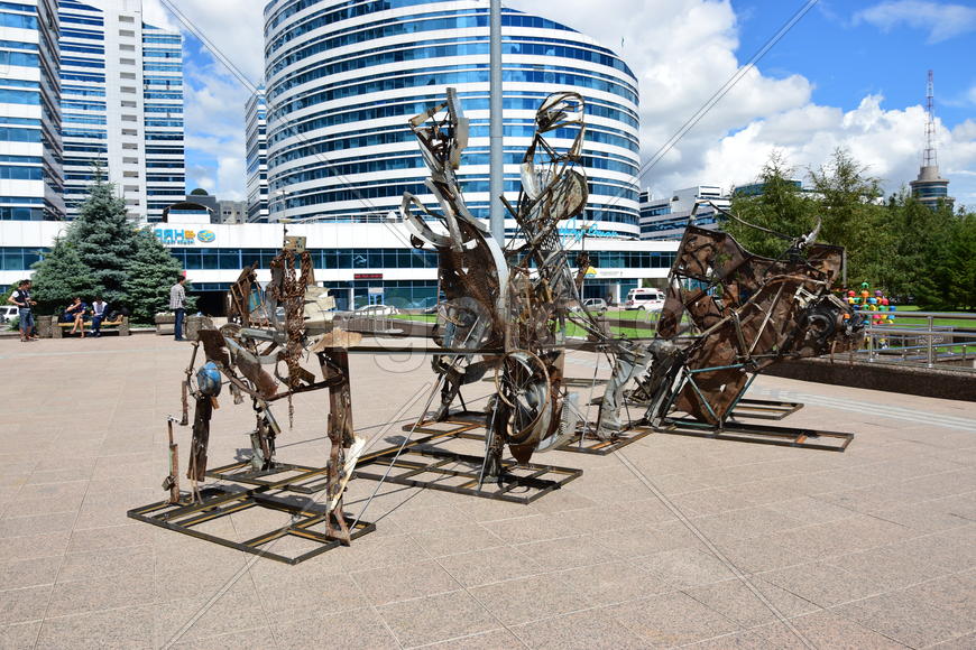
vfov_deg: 47.9
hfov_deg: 67.4
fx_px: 732
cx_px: 488
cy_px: 325
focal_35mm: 27
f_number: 9
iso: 100
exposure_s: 1/200
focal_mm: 18
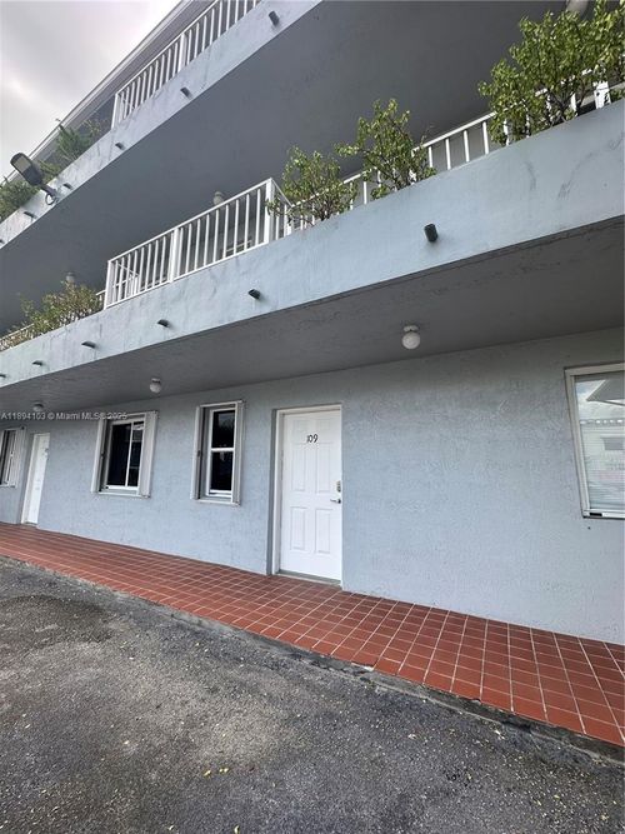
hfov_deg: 85.7
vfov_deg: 102.1
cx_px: 312
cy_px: 417
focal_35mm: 14
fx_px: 337
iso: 40
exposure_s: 1/403
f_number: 2.2
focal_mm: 2.22
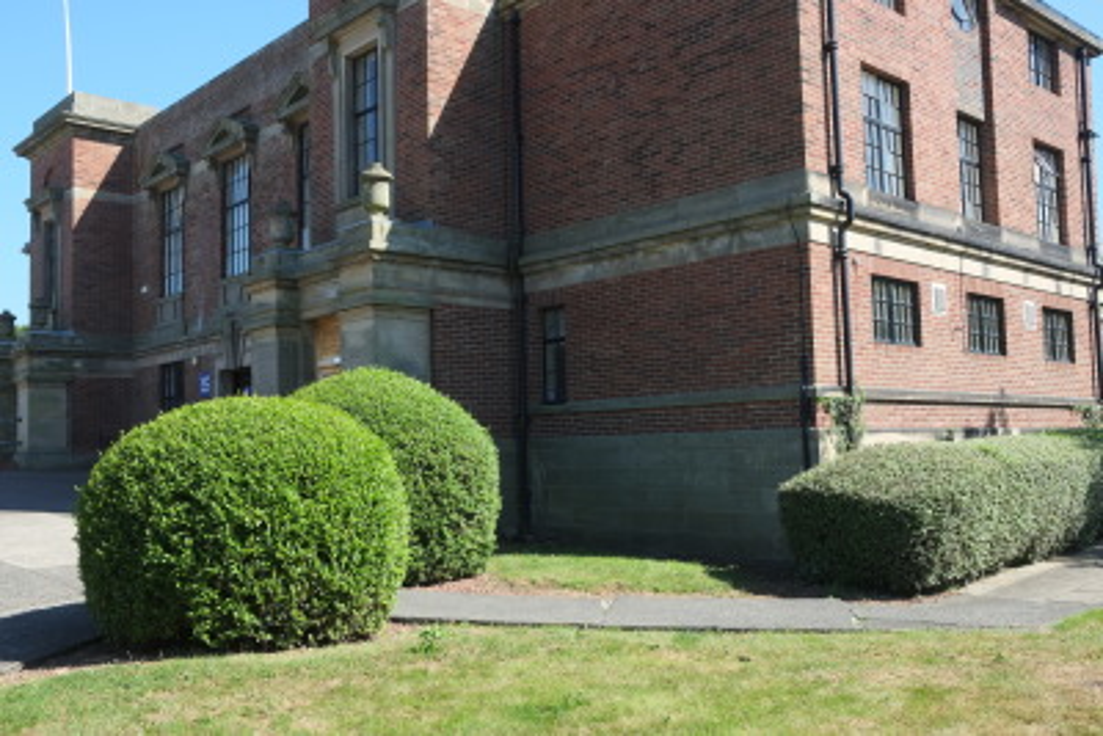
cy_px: 368
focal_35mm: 35
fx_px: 1073
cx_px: 552
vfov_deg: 37.9
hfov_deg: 54.4
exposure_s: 1/350
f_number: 6.4
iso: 400
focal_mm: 23
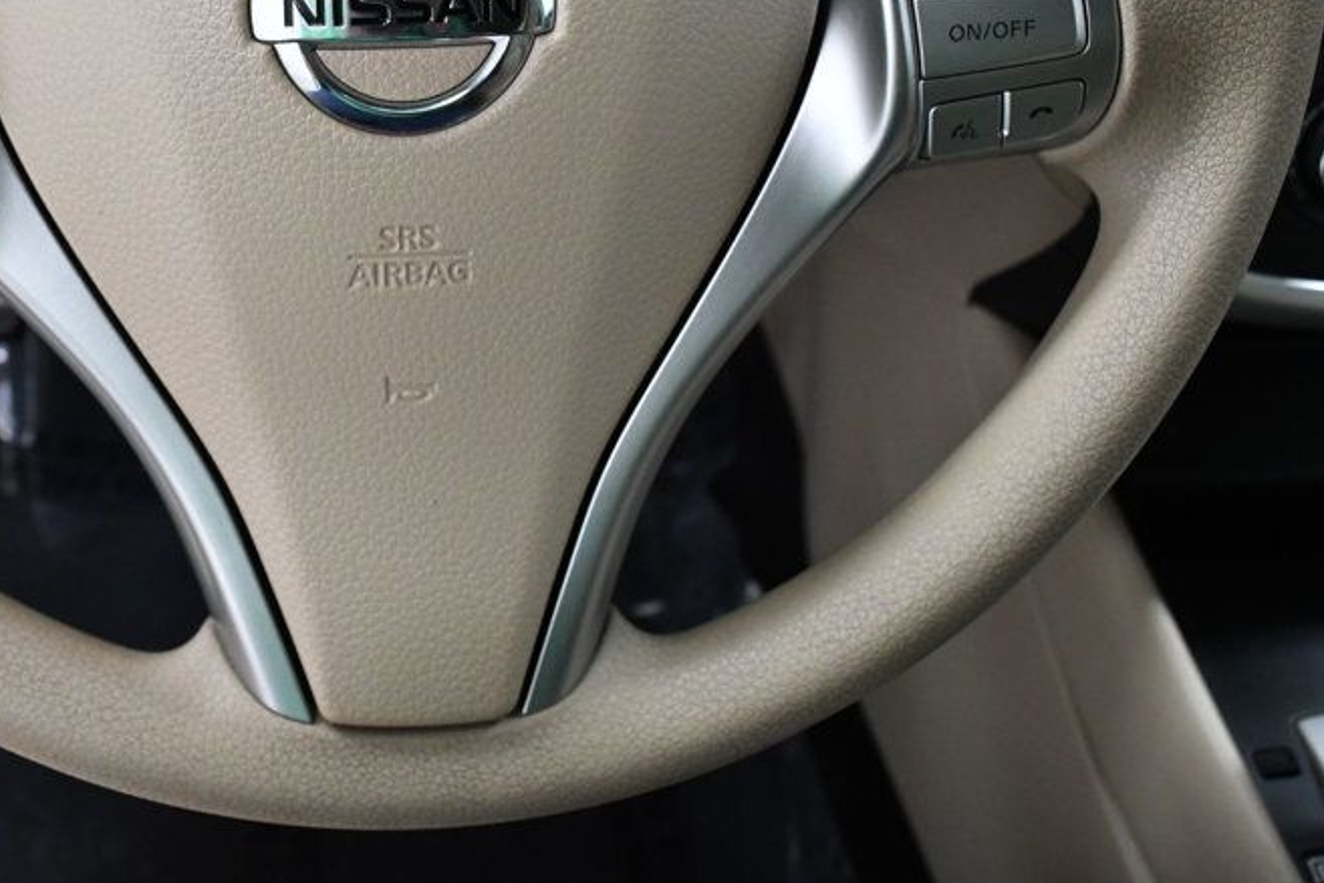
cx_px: 395
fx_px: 1949
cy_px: 246
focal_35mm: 53
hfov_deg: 36.9
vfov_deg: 25.3
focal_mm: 23
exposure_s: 1/200
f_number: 7.1
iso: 2500
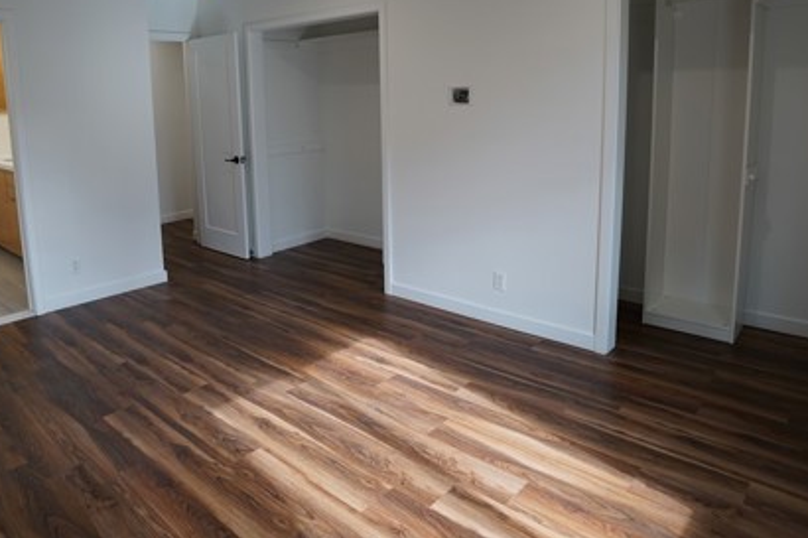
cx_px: 349
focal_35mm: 25
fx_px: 561
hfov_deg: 71.2
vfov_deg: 50.2
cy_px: 171
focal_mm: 16
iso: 100
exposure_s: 1/60
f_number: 2.8
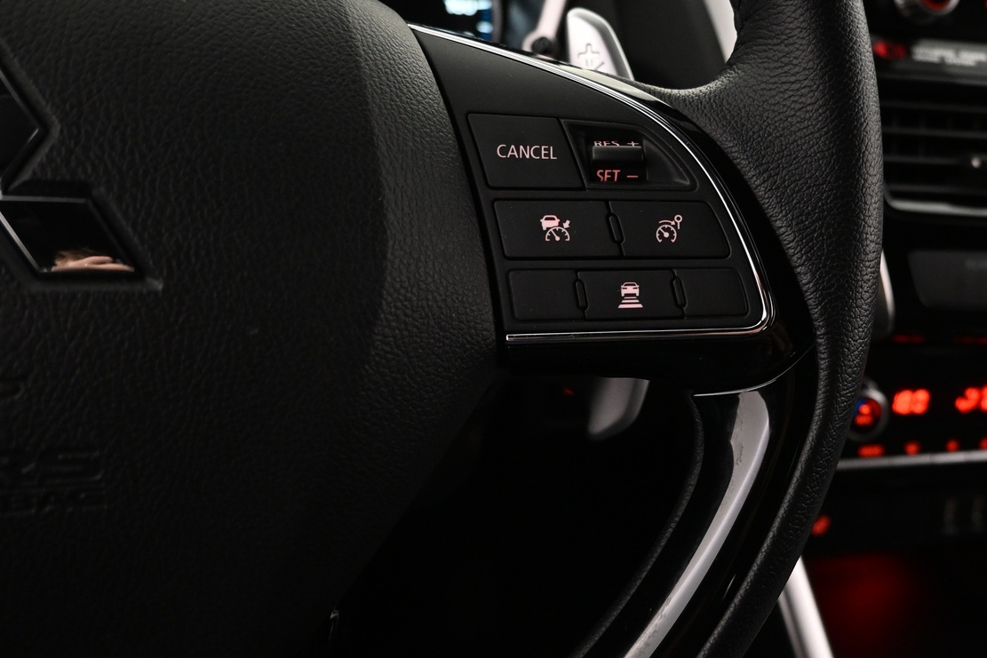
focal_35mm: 35
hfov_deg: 52.7
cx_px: 704
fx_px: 960
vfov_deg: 37.8
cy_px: 364
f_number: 3.5
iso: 1250
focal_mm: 16
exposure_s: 1/25
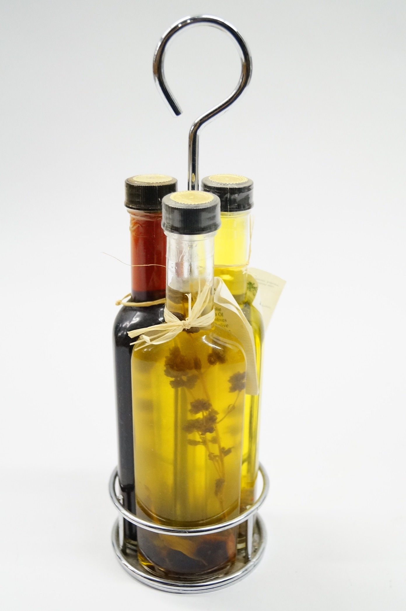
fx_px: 713
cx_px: 203
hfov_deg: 31.8
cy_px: 306
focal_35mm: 42
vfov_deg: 46.5
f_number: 4.5
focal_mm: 28
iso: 2000
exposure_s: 1/60
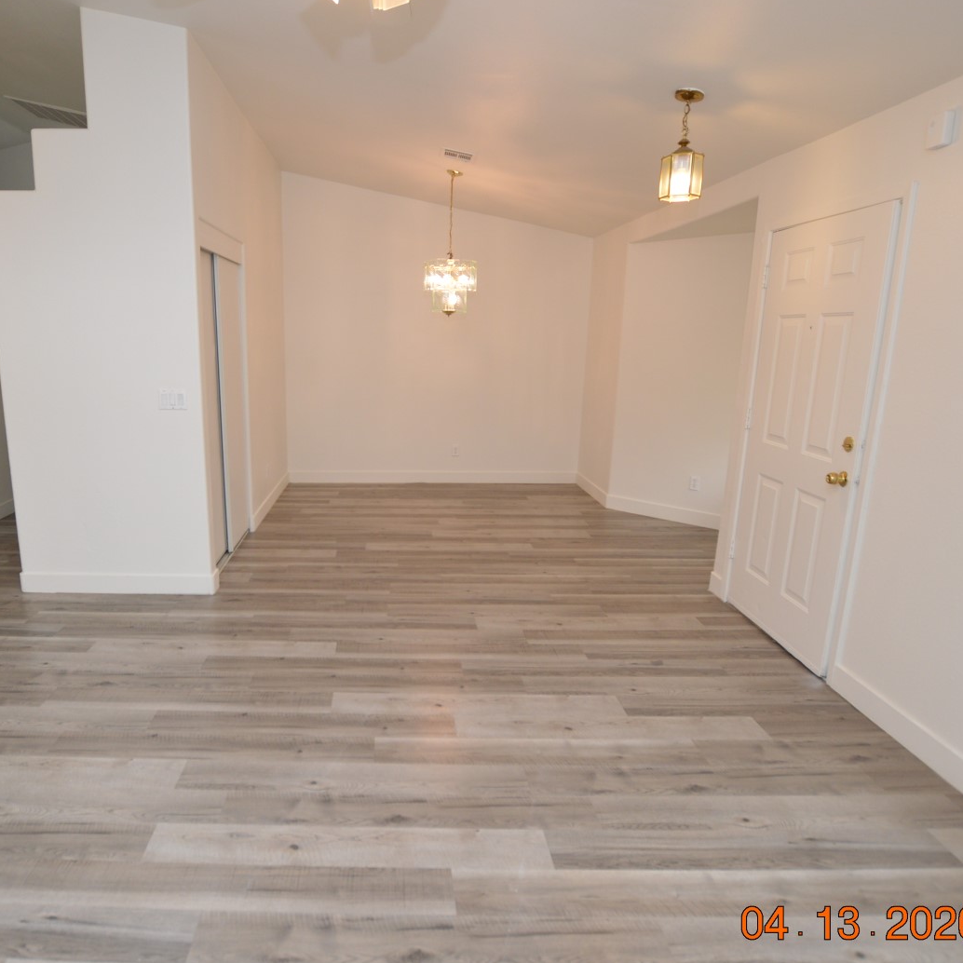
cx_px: 366
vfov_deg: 74.8
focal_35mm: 20
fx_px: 629
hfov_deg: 73.7
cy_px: 495
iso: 400
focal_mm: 10
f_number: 4.5
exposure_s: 1/80
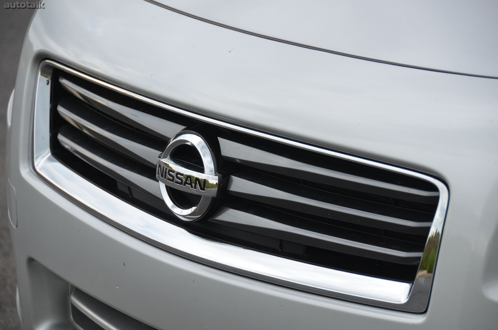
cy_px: 165
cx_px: 249
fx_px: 2796
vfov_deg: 6.8
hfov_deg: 10.2
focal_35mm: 202
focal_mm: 135
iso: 800
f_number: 5.6
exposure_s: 1/800
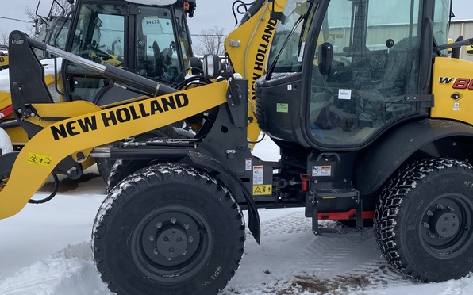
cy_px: 150
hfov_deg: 52.6
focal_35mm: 37
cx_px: 272
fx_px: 477
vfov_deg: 34.4
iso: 32
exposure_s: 1/467
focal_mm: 4.25
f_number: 1.8
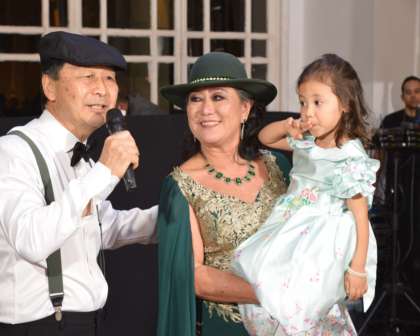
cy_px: 168
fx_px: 1056
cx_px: 199
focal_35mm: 85
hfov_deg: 22.5
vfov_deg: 18.1
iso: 2200
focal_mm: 75
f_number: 7.1
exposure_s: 1/60
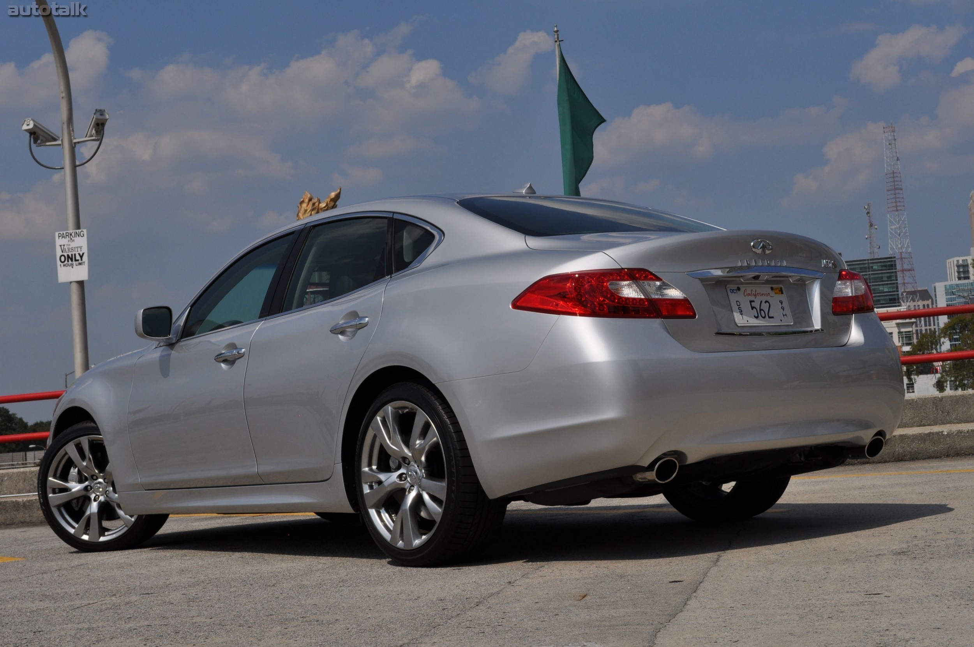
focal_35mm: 54
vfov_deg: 25.0
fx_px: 1459
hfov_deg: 36.9
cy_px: 324
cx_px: 487
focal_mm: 36
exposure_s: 1/640
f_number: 13
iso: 200
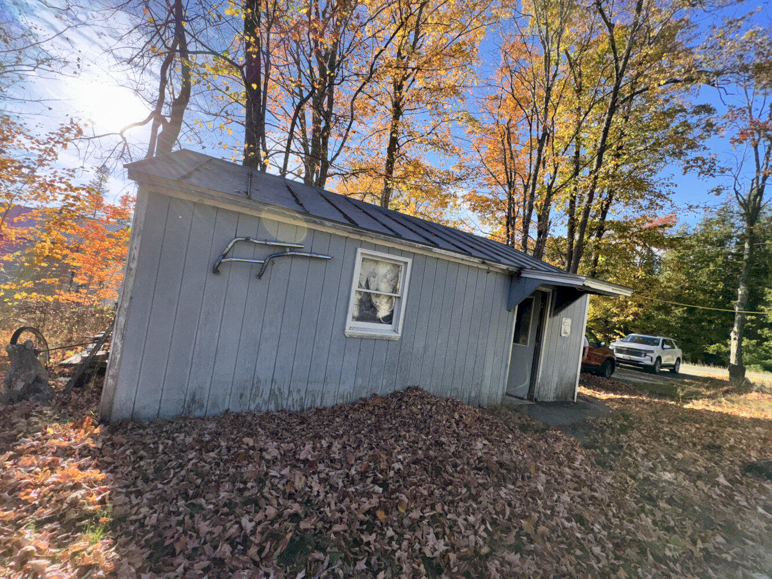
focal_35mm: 14
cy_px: 290
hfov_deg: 102.1
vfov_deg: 85.7
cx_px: 386
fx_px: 312
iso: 32
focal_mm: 2.22
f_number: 2.2
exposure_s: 1/1477
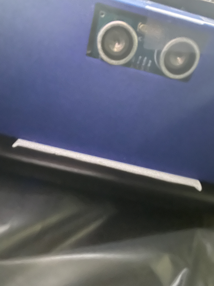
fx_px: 247
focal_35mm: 30
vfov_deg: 60.0
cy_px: 143
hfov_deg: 46.8
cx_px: 107
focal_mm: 2.71
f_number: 2.2
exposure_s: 1/8
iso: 2000
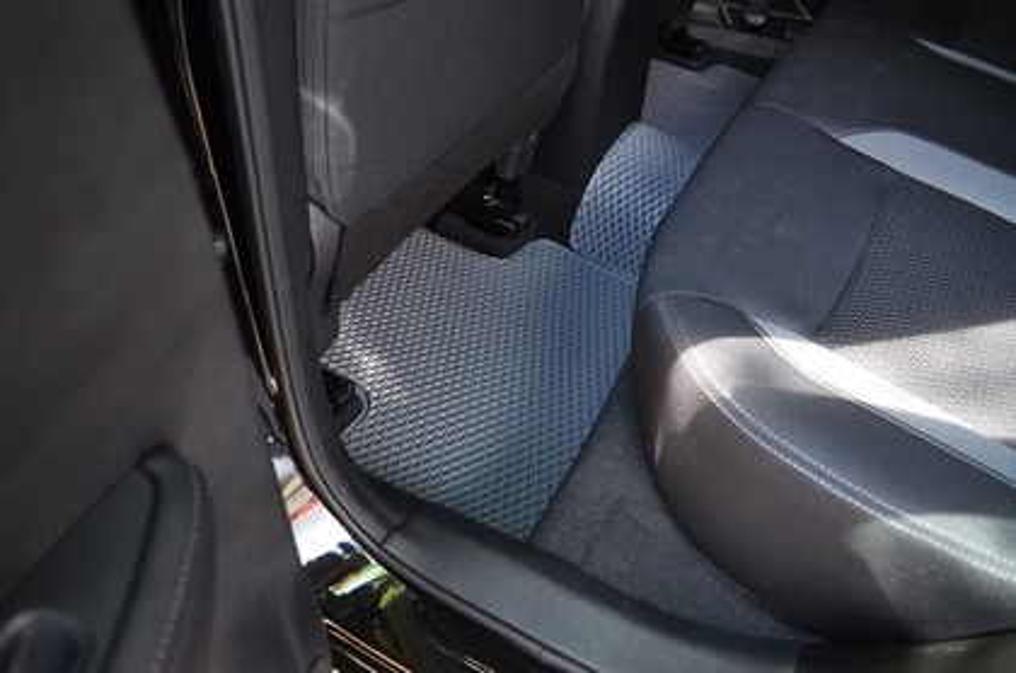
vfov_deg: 43.4
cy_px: 336
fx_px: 845
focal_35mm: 30
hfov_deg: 62.0
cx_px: 508
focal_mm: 20
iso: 500
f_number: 4
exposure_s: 1/60
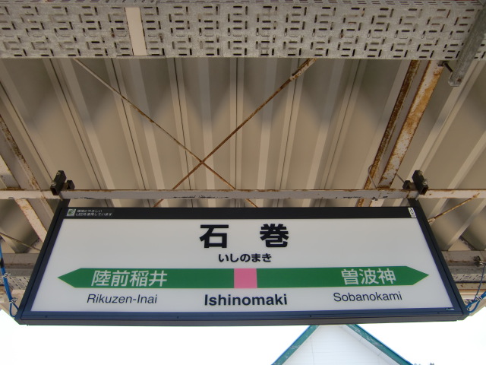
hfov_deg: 63.4
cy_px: 182
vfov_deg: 49.7
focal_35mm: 28
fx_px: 393
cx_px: 243
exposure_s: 1/400
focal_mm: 4.9
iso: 64
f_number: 2.6
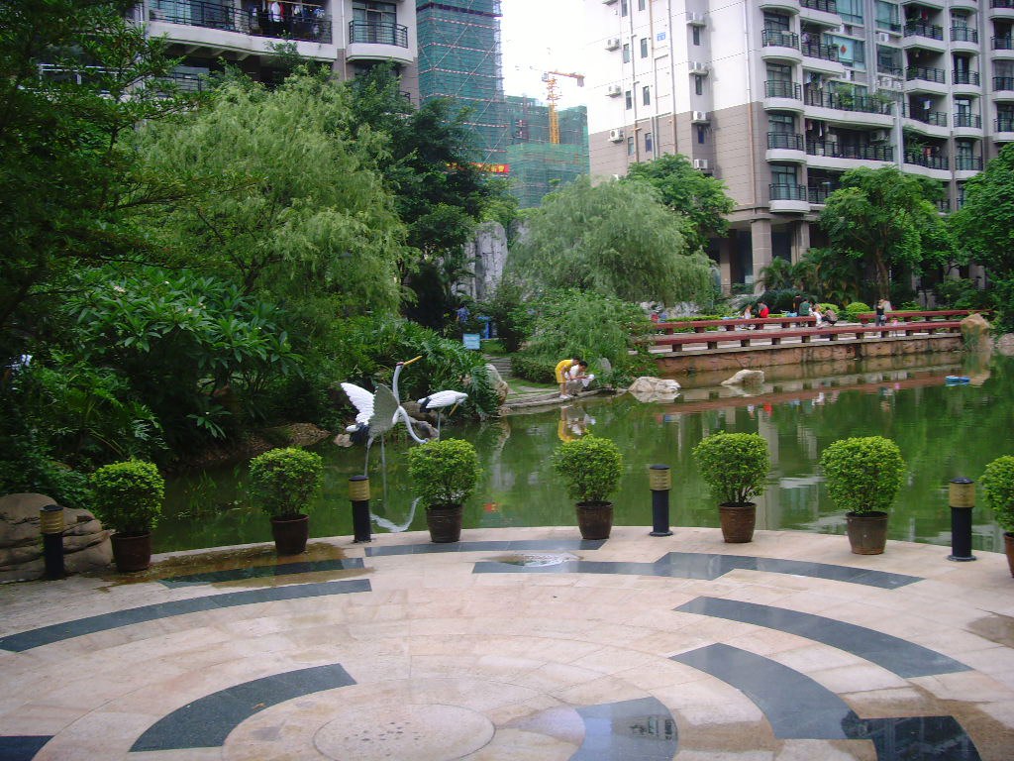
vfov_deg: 36.8
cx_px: 507
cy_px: 380
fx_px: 1142
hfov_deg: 47.9
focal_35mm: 39
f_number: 3.5
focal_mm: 6.6
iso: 100
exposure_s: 1/90
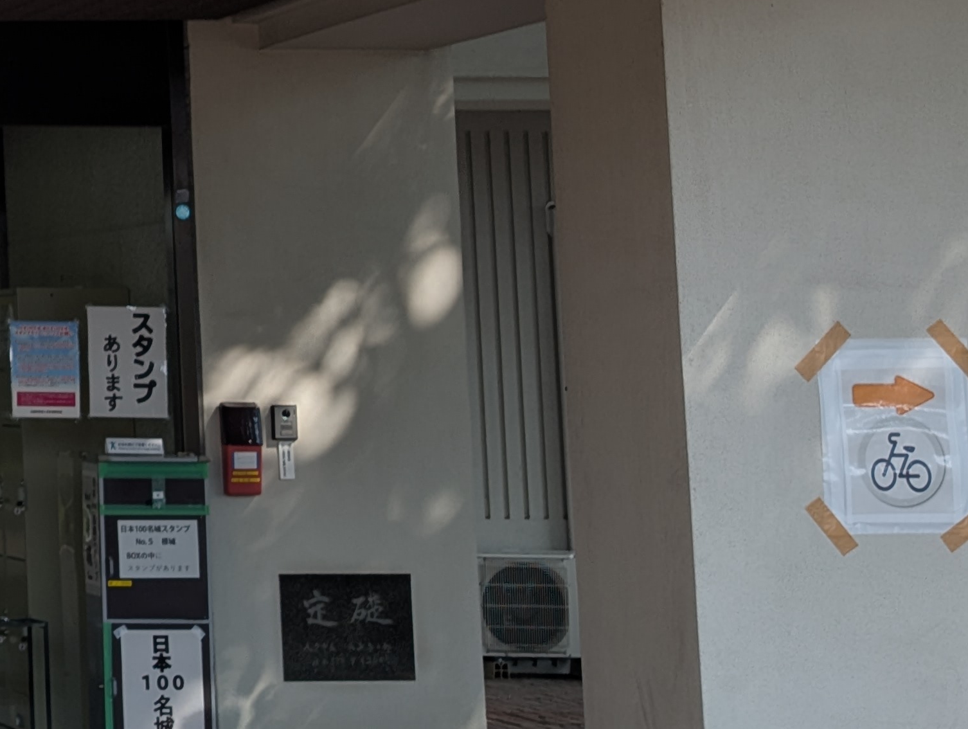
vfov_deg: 11.1
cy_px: -231
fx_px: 3641
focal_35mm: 130
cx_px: -733
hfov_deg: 13.7
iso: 19
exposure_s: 1/482
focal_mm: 6.9
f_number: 1.68
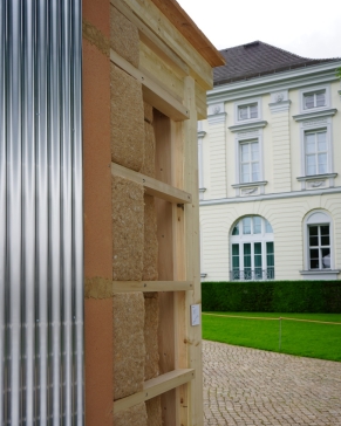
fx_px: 454
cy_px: 262
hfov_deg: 41.1
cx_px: 166
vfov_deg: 49.9
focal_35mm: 36
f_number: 5
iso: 100
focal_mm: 31
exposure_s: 1/160
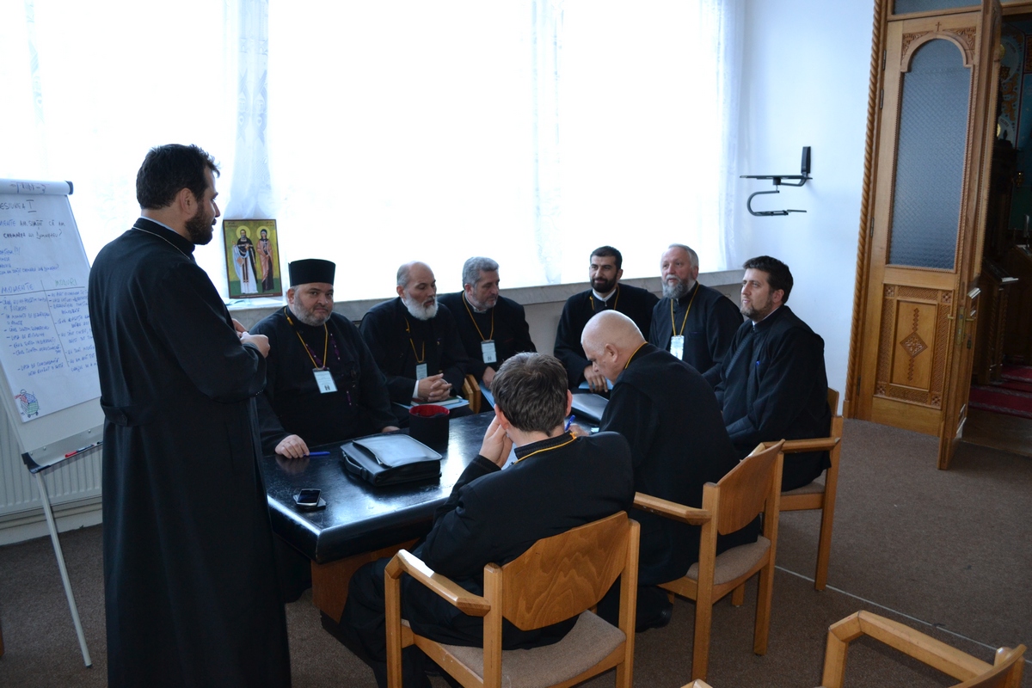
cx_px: 516
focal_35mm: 27
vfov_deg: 47.9
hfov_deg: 67.4
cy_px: 344
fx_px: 774
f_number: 3.5
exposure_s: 1/60
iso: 900
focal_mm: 18
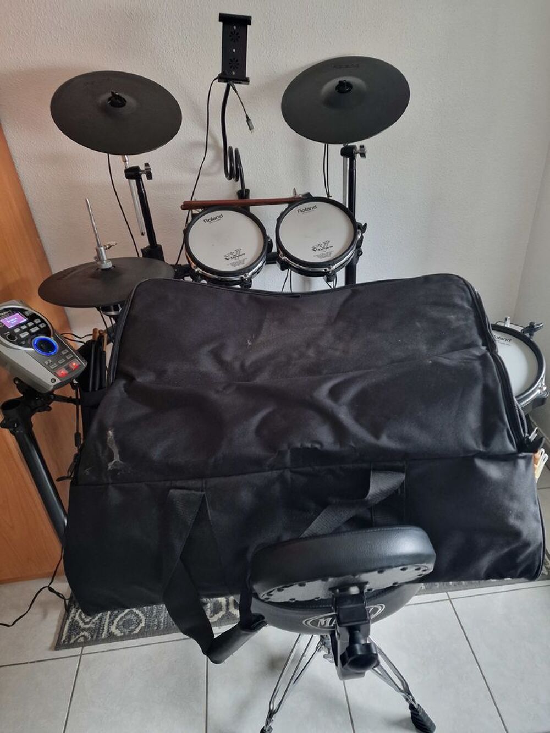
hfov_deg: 58.9
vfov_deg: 73.9
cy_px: 366
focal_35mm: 23
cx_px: 275
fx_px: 487
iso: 500
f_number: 1.8
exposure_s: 1/24
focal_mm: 6.4
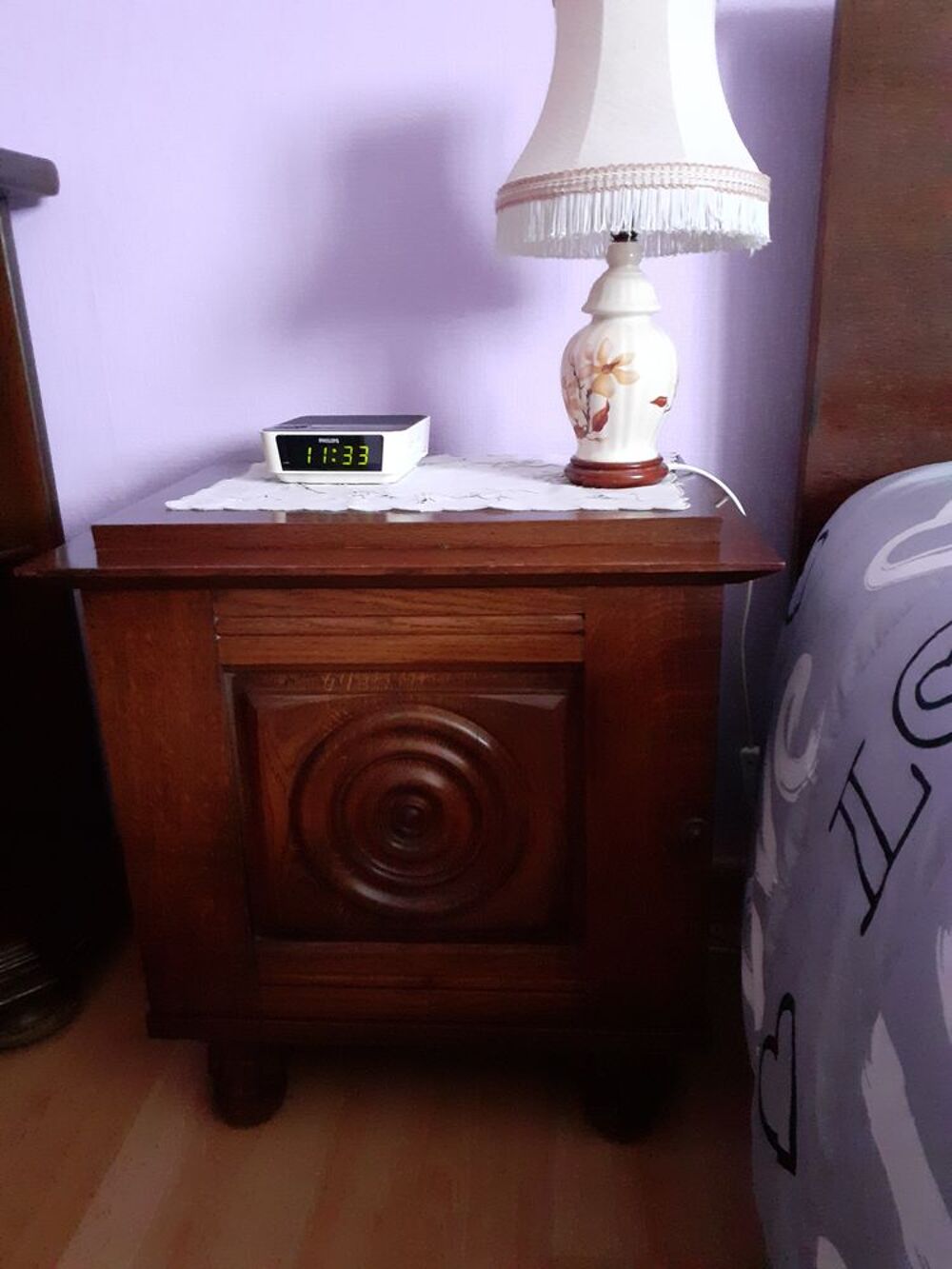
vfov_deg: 65.3
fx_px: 990
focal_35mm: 27
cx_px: 476
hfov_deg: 51.4
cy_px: 634
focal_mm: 3.6
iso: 800
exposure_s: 1/20
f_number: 1.9
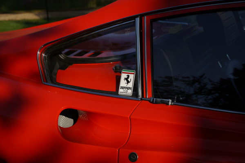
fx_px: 510
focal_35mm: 75
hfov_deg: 27.0
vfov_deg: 18.2
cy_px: 82
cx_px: 122
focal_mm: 75
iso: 640
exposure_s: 1/2000
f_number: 9
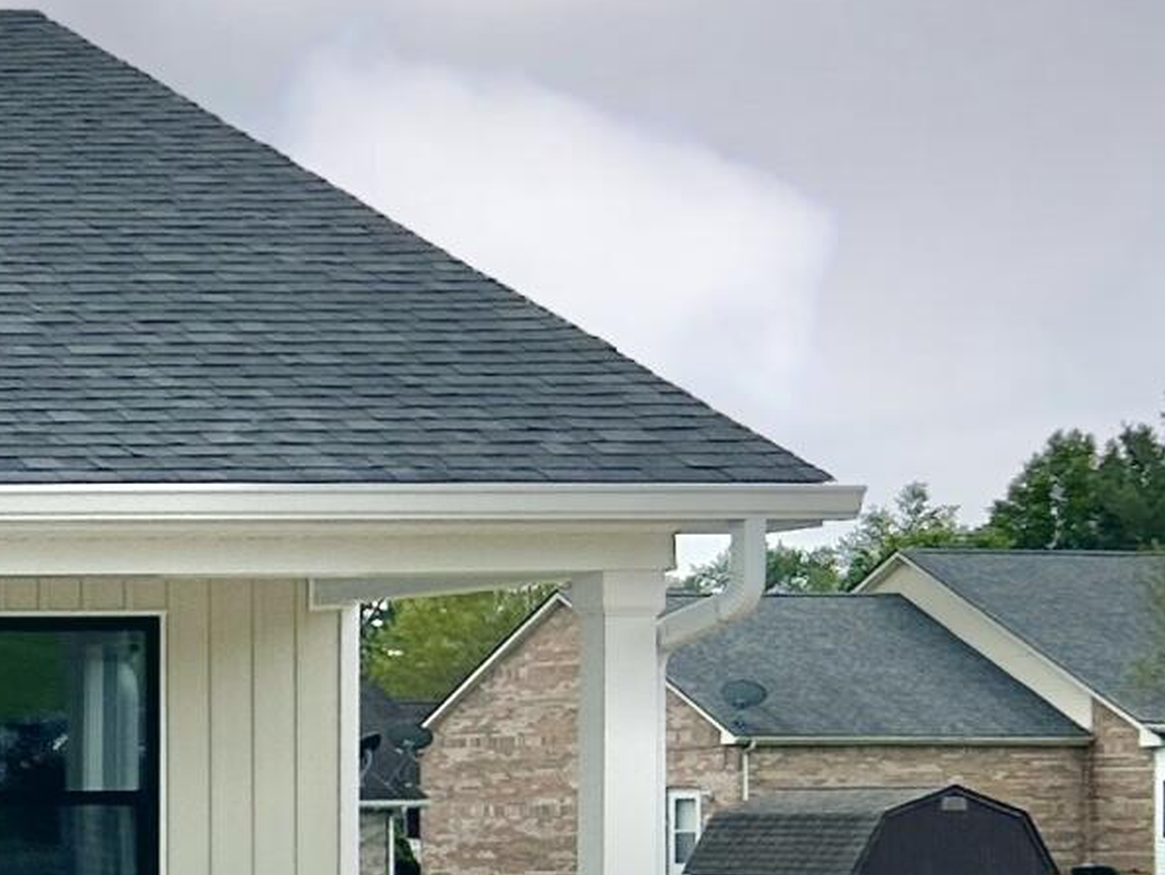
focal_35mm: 131
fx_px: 4411
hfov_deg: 12.0
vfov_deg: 11.2
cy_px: 842
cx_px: -1660
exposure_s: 1/8696
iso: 50
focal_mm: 5.7
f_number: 1.5
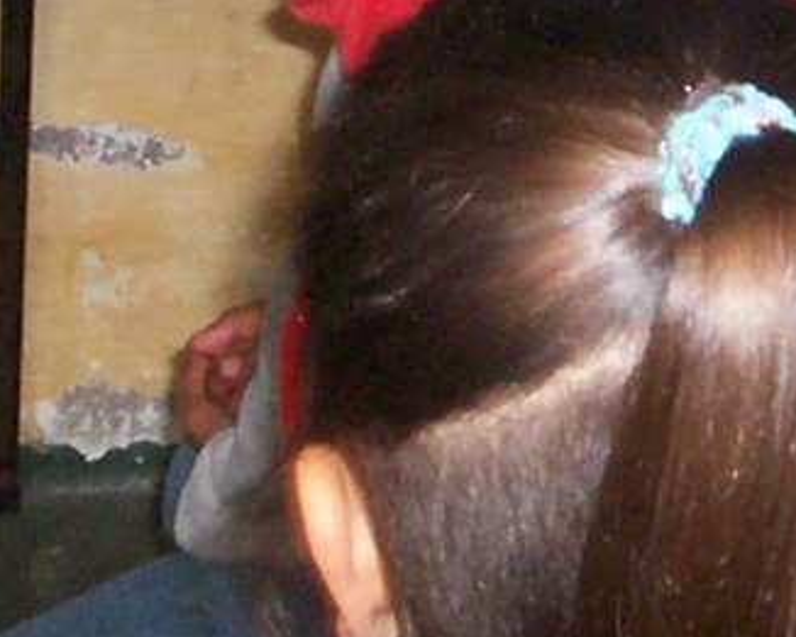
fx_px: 5090
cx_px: 999
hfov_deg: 8.8
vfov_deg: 7.1
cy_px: -240
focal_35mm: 216
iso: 140
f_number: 4.5
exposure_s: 1/64
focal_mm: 5.9
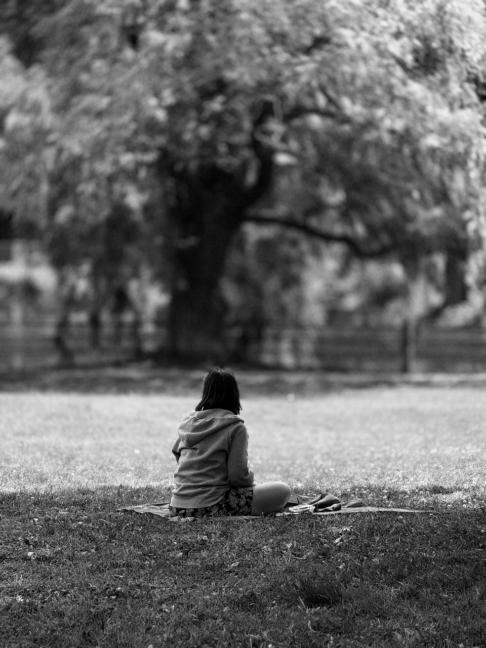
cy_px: 324
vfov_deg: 16.4
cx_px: 243
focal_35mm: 120
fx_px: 2246
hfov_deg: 12.3
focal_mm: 15.66
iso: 64
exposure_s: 1/334
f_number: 2.8
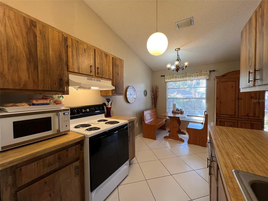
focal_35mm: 13
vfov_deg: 89.9
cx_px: 134
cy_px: 100
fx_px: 101
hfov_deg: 106.2
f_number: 1.8
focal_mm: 1.57
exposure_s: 1/120
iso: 200
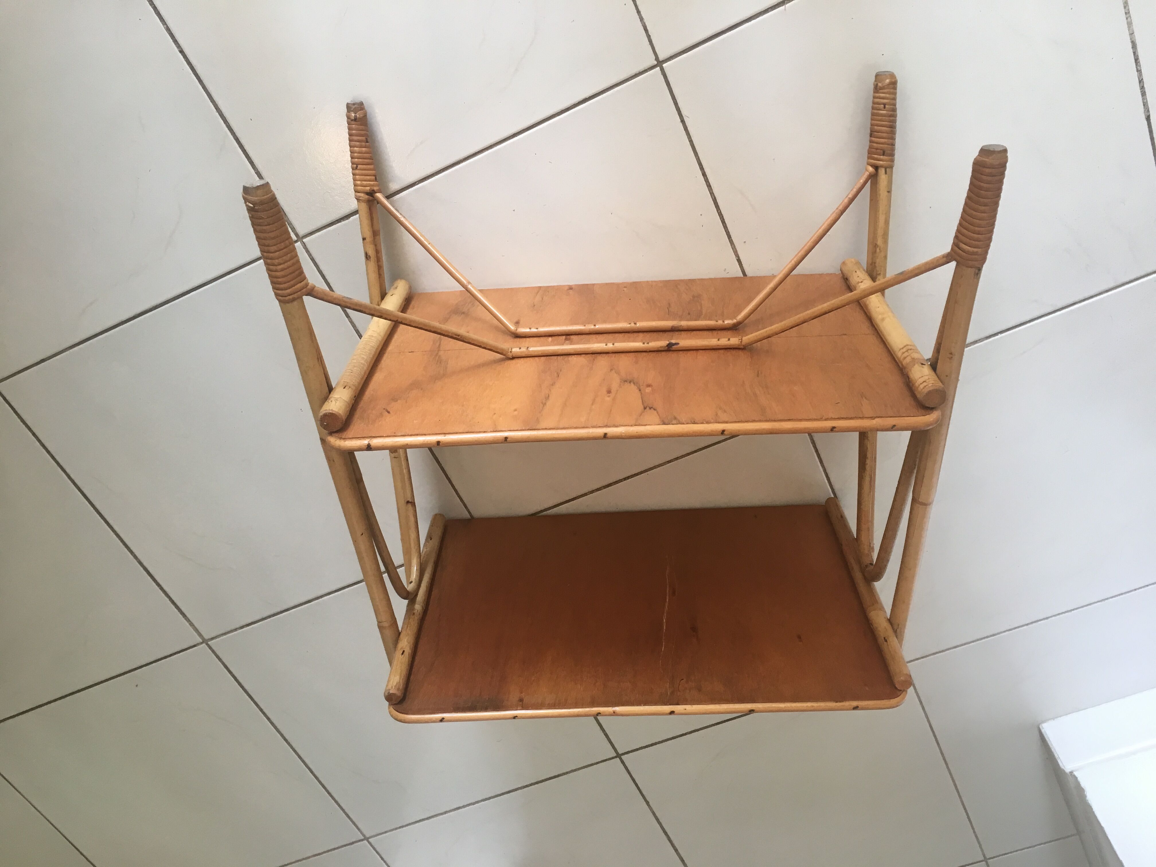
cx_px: 578
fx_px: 968
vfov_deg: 48.2
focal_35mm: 29
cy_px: 434
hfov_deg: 61.7
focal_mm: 4.15
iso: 40
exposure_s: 1/33
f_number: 2.2
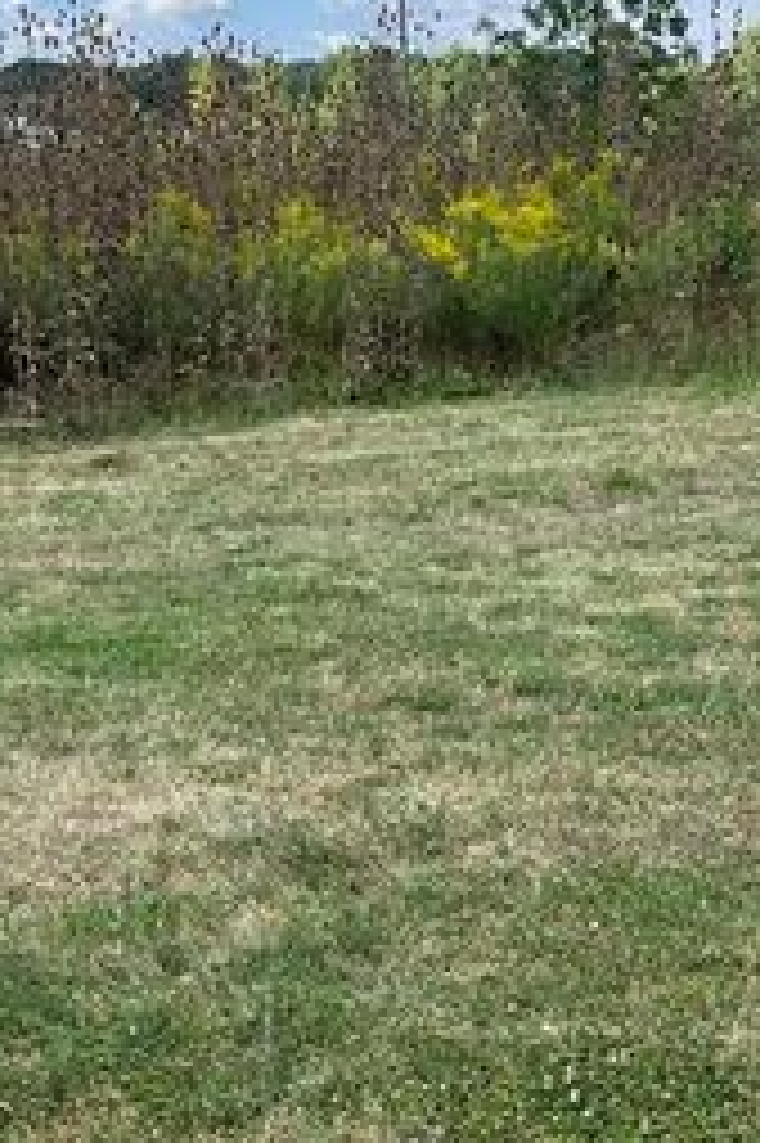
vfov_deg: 28.4
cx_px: 396
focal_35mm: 71
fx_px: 2251
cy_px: 700
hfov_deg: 19.2
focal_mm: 5.1
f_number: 1.6
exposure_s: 1/2137
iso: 50
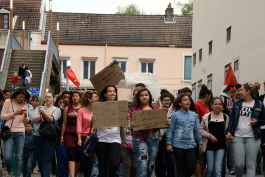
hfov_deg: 11.2
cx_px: 141
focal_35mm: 183
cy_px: 86
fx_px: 1347
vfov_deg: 7.5
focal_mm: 116
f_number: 36
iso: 3600
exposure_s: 1/250
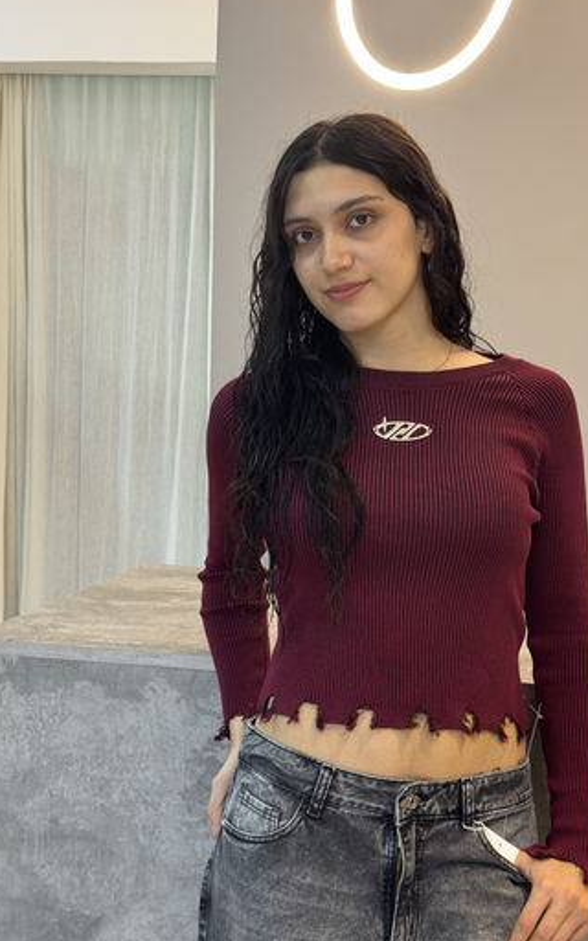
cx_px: 356
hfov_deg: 24.4
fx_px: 1359
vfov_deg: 38.2
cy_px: 468
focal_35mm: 53
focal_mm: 6.76
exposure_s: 1/50
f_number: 1.78
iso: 64
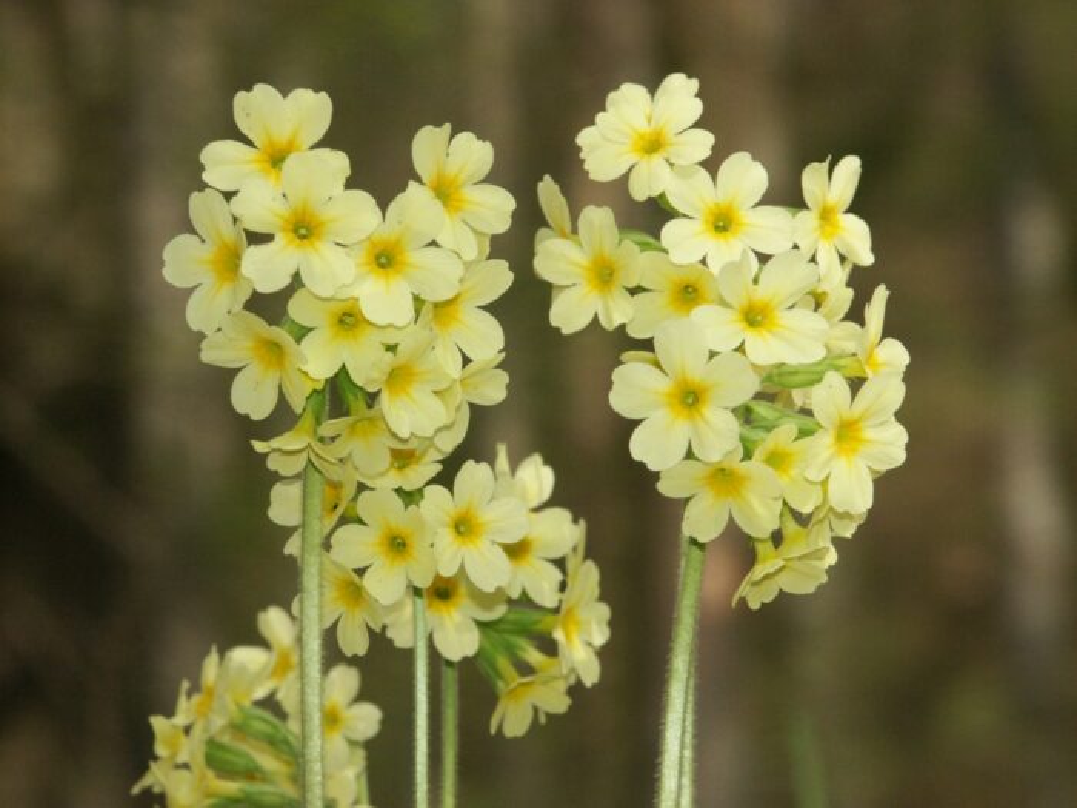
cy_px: 404
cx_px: 538
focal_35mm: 190
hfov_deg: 10.4
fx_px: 5911
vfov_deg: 7.8
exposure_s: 1/1000
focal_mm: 48.04
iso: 200
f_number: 4.5
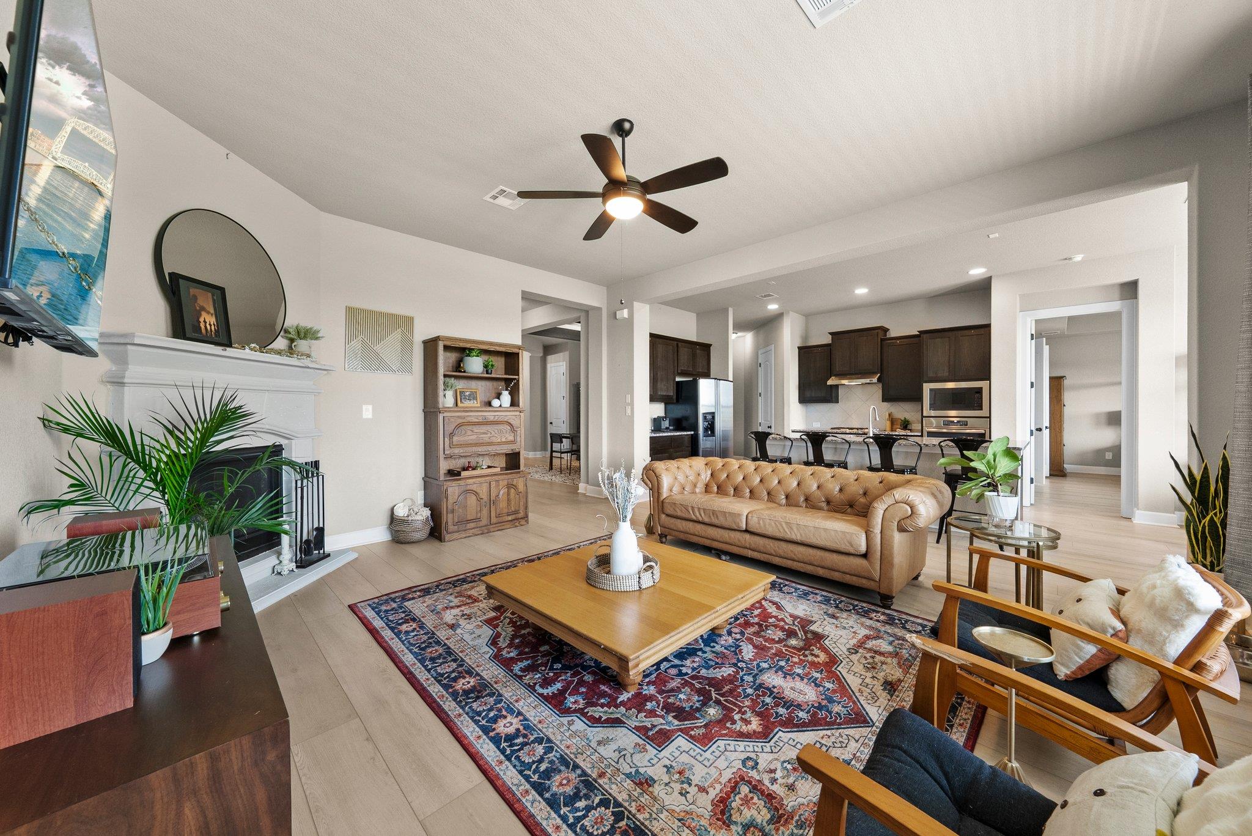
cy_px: 418
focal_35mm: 12
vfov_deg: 90.1
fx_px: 417
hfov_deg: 112.6
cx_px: 626
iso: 1600
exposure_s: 1/2.5
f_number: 11
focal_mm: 12
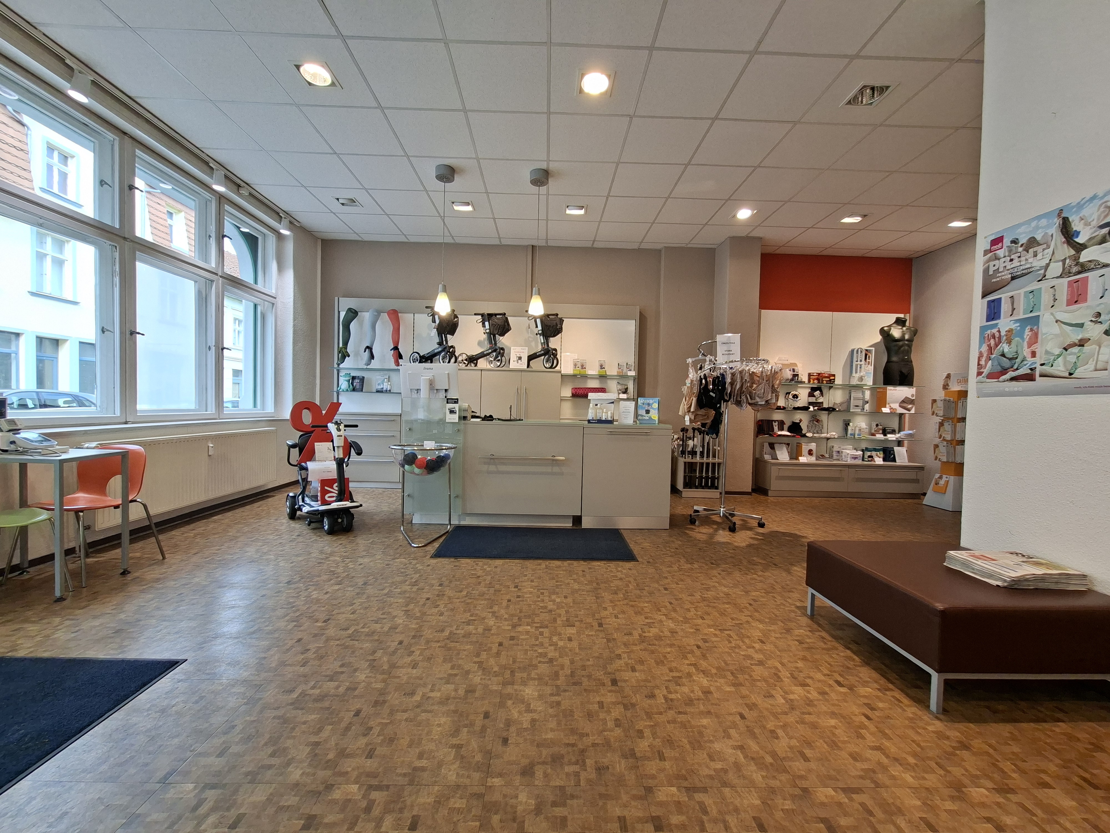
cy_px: 416
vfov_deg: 89.9
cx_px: 555
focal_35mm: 13
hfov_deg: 106.2
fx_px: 417
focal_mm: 1.74
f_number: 2.2
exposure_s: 1/50
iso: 40
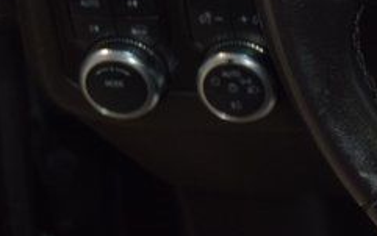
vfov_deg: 6.9
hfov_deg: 10.3
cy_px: -116
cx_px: 745
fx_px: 1935
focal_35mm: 188
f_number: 3.8
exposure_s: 1/50
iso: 800
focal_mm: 29
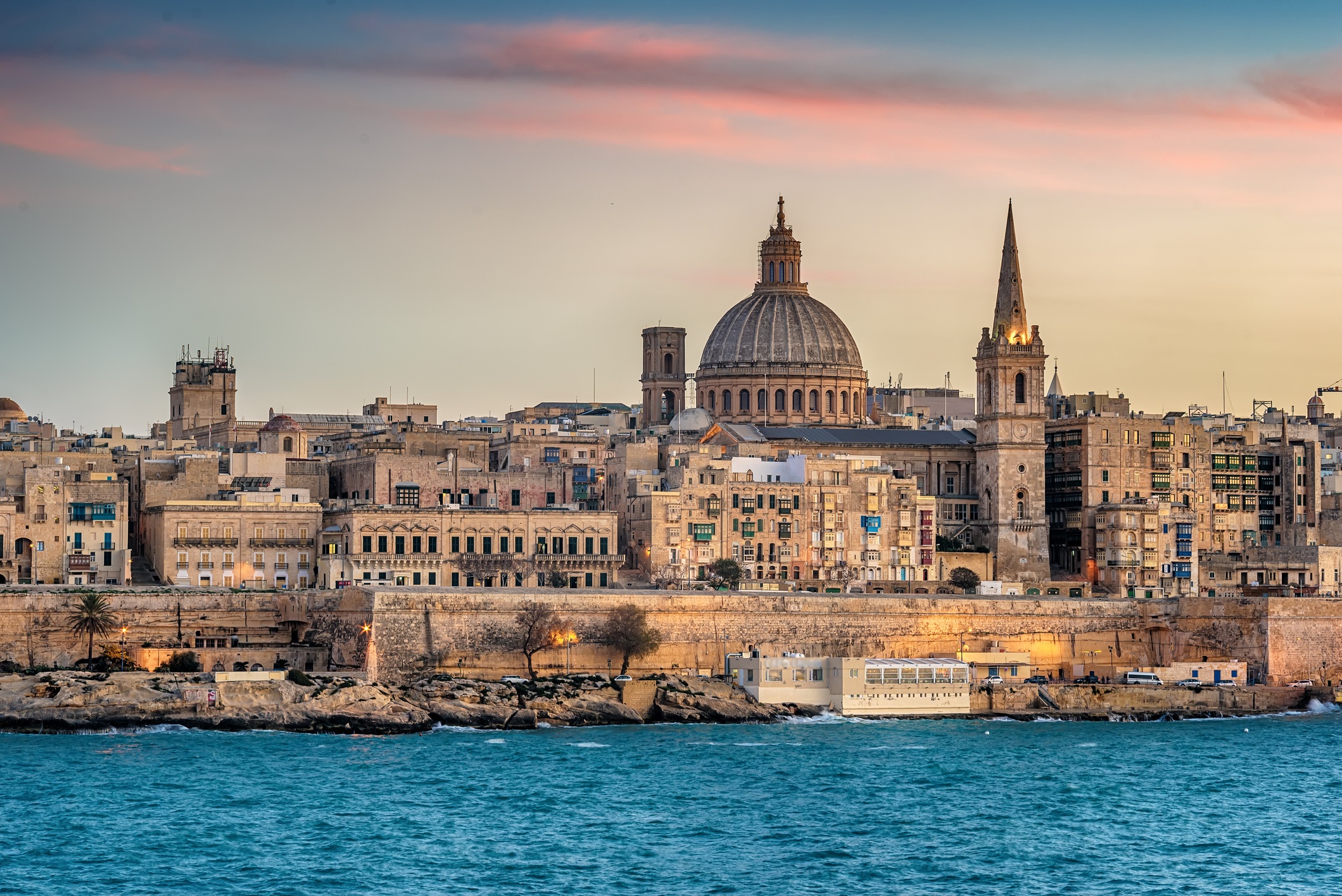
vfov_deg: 13.7
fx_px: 3729
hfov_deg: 20.4
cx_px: 671
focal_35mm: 100
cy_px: 448
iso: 100
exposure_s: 1/4
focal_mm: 100
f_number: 8
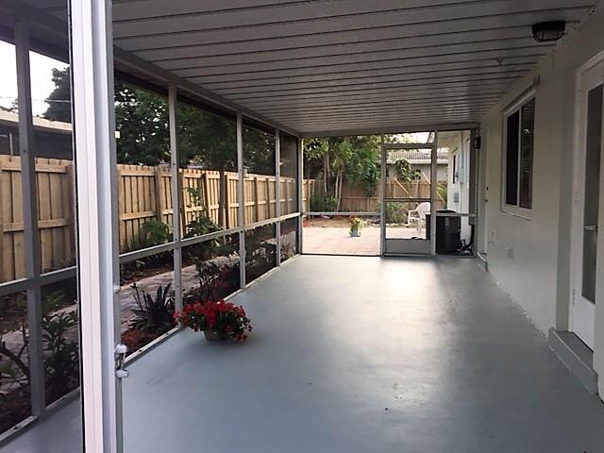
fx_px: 506
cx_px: 302
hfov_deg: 61.7
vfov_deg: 48.2
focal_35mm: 29
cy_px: 226
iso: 40
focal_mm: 4.15
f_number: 2.2
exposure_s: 1/120
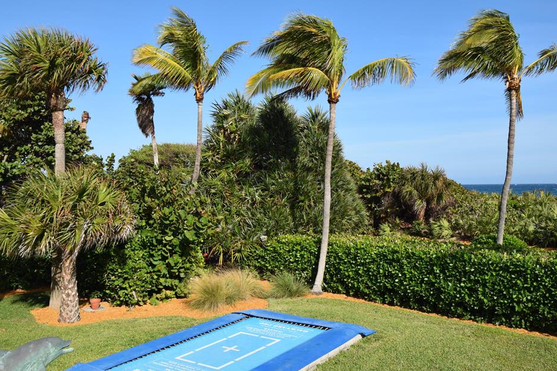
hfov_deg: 57.2
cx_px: 271
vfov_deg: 39.9
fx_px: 510
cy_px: 199
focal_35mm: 33
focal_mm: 20
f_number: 10
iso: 200
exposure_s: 1/400
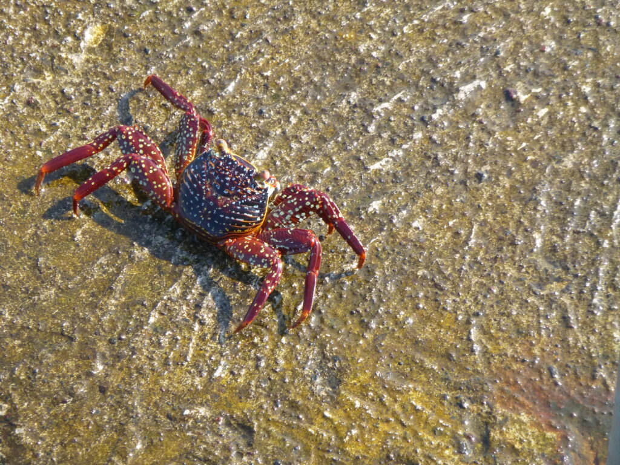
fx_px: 8597
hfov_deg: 4.1
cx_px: 310
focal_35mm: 480
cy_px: 232
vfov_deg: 3.1
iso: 200
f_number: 6.4
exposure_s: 1/125
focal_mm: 86
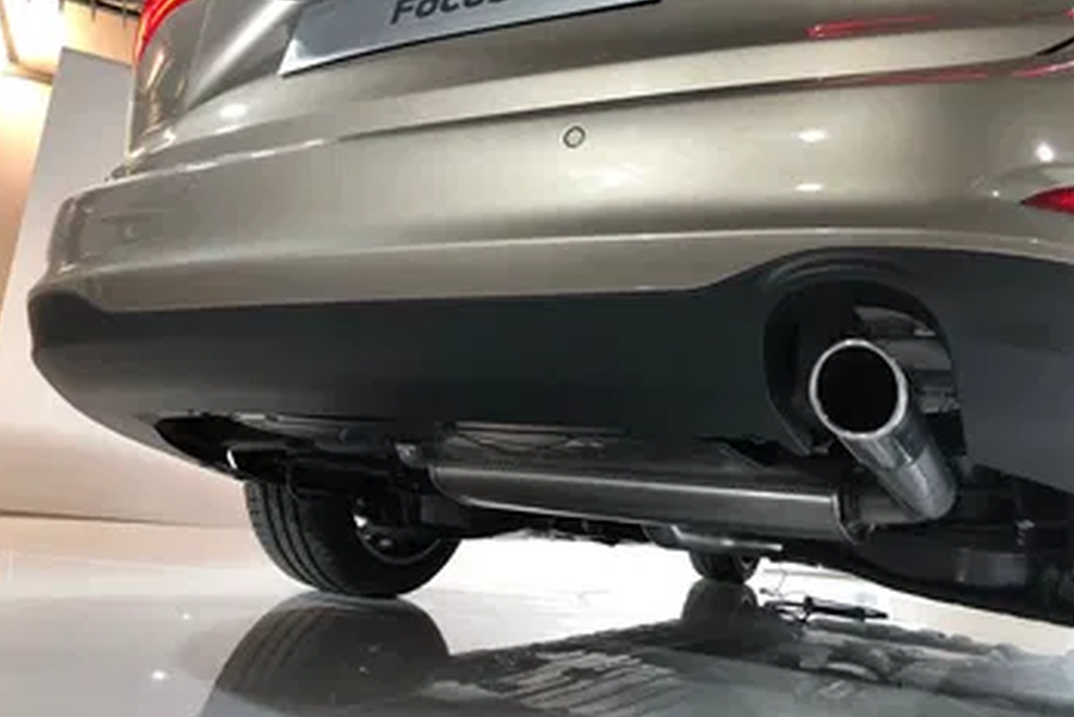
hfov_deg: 61.9
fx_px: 895
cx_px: 532
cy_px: 320
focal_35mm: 30
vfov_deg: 43.6
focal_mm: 4
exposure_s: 1/27
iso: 40
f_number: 1.8
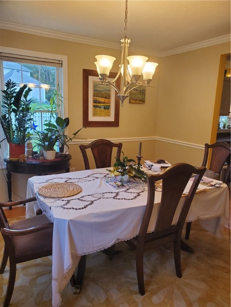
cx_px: 116
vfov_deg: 67.3
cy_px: 154
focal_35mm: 26
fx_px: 231
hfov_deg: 53.1
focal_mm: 4.3
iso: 160
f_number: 2.4
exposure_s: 1/120
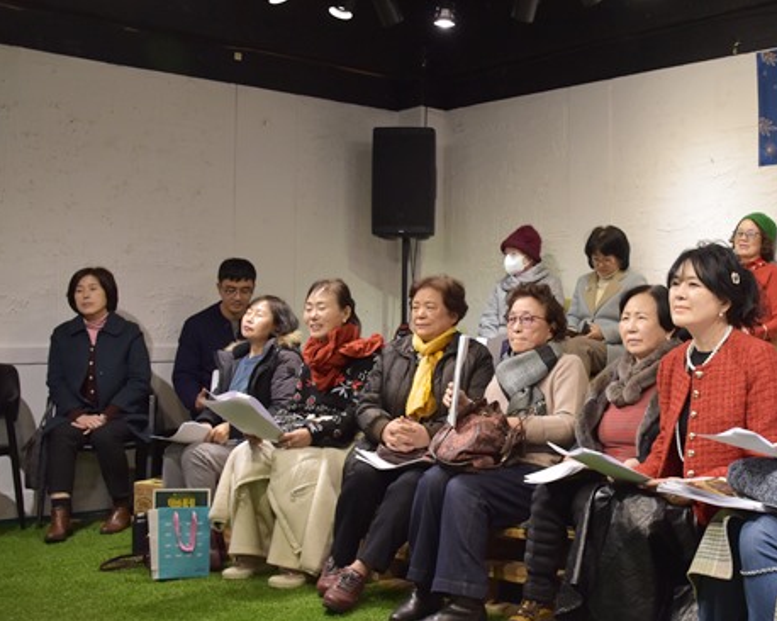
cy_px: 308
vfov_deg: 31.6
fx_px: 1098
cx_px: 592
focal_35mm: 48
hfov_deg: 37.9
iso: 1000
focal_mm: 21
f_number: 5.6
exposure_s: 1/125
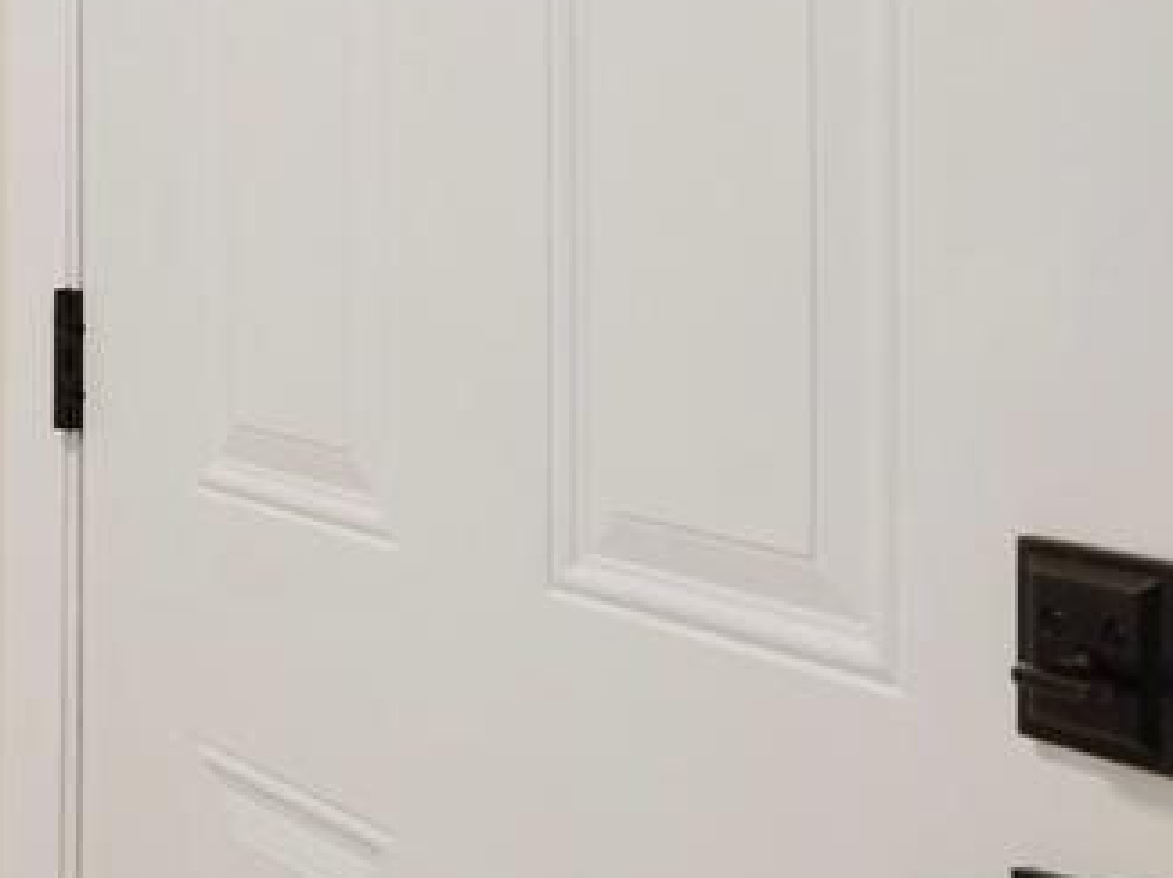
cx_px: -810
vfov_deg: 21.2
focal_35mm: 68
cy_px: 124
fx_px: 2303
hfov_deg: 21.4
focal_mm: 16
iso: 1250
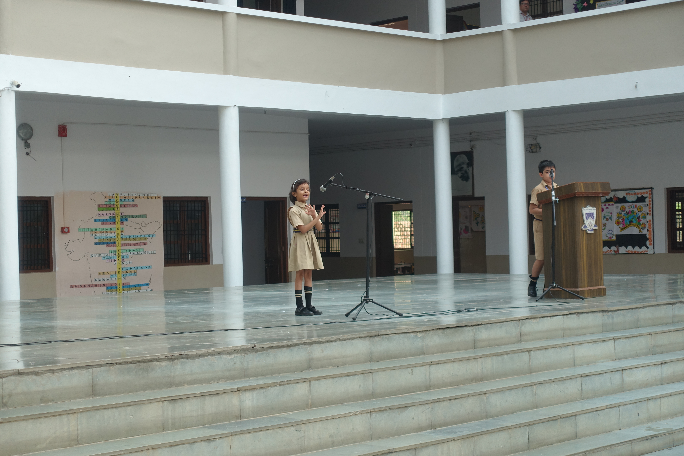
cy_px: 228
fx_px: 1330
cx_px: 342
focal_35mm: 70
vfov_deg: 19.5
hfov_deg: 28.8
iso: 125
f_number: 2.8
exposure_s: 1/160
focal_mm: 25.7
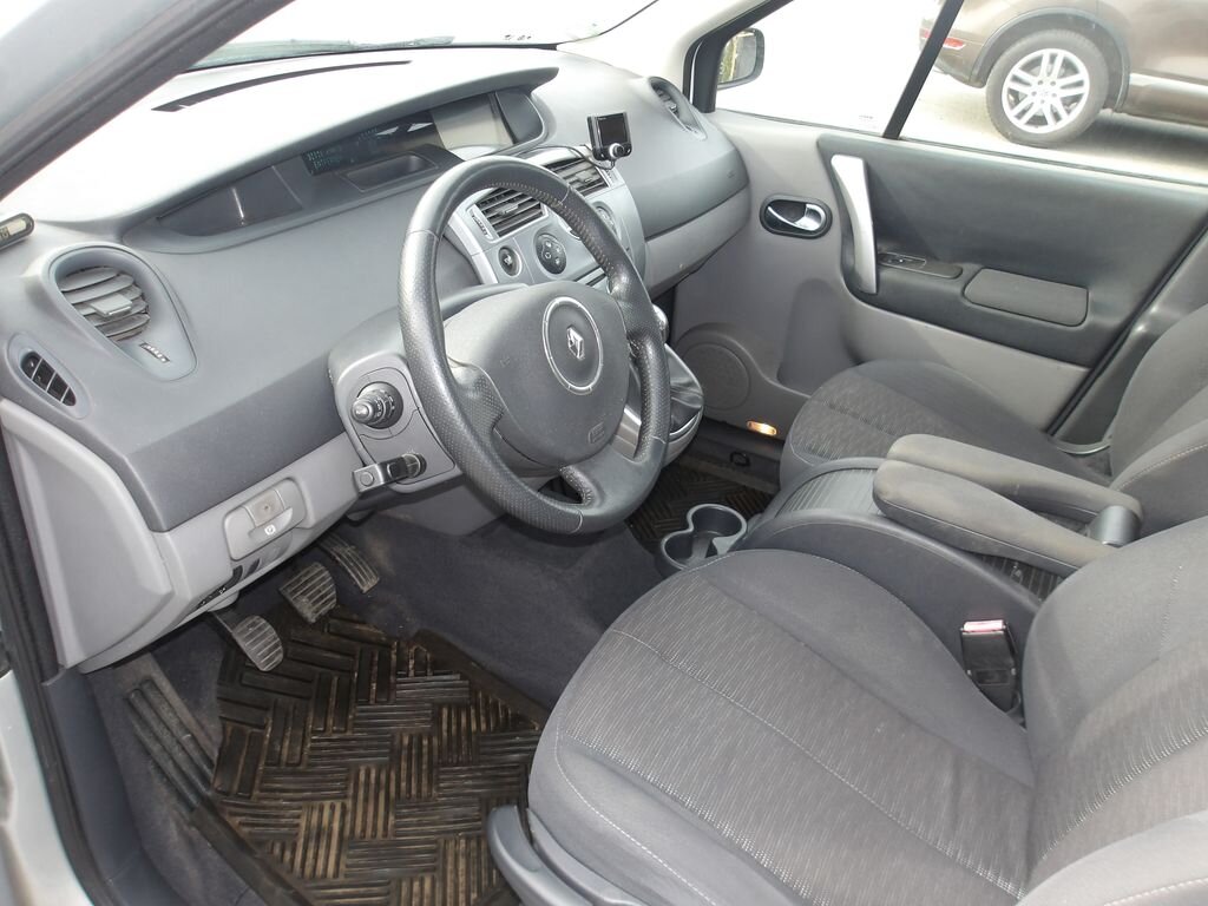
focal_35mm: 27
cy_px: 453
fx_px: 942
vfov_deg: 51.4
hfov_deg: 65.3
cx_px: 604
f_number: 3
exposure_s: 1/85
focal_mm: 4.9
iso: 100
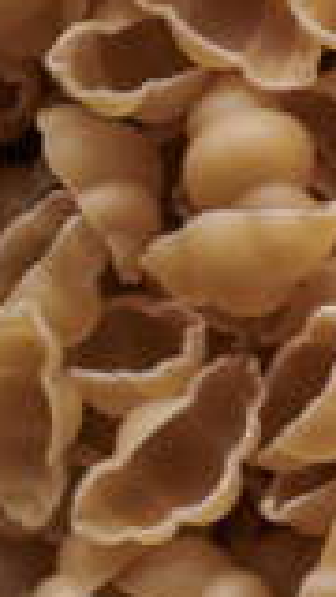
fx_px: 4150
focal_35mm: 262
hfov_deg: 4.2
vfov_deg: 8.2
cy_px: 149
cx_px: 1456
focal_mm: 50
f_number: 8
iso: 160
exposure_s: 1/100
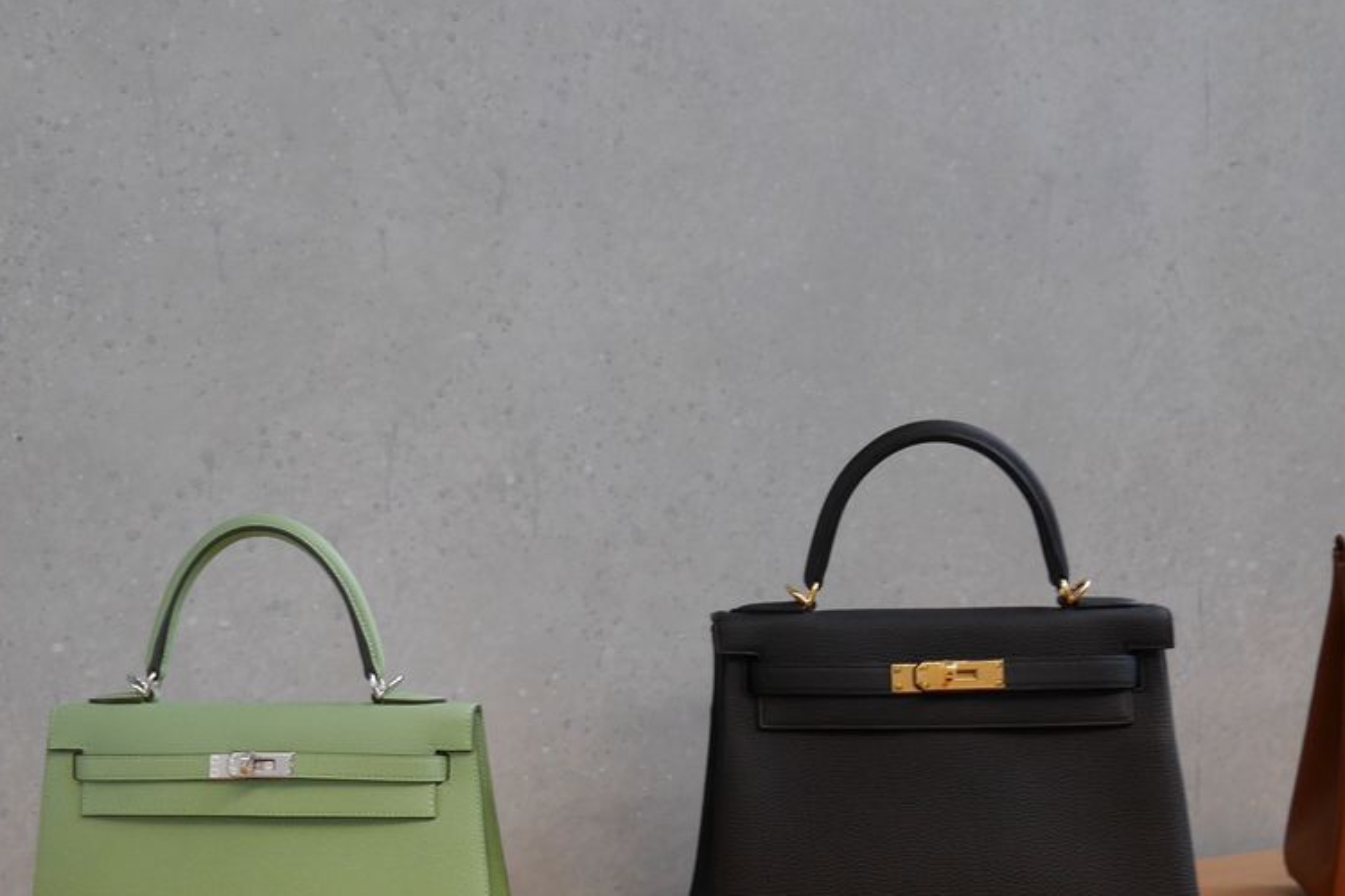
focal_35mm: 50
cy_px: 772
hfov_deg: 38.4
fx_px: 1868
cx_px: 312
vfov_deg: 26.3
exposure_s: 1/60
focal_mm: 15
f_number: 3.7
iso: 320
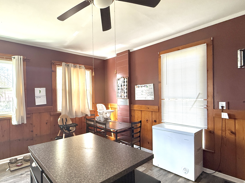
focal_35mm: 19
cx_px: 82
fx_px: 134
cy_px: 97
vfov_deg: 68.6
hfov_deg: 81.9
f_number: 2.2
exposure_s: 1/120
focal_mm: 2.22
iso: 250
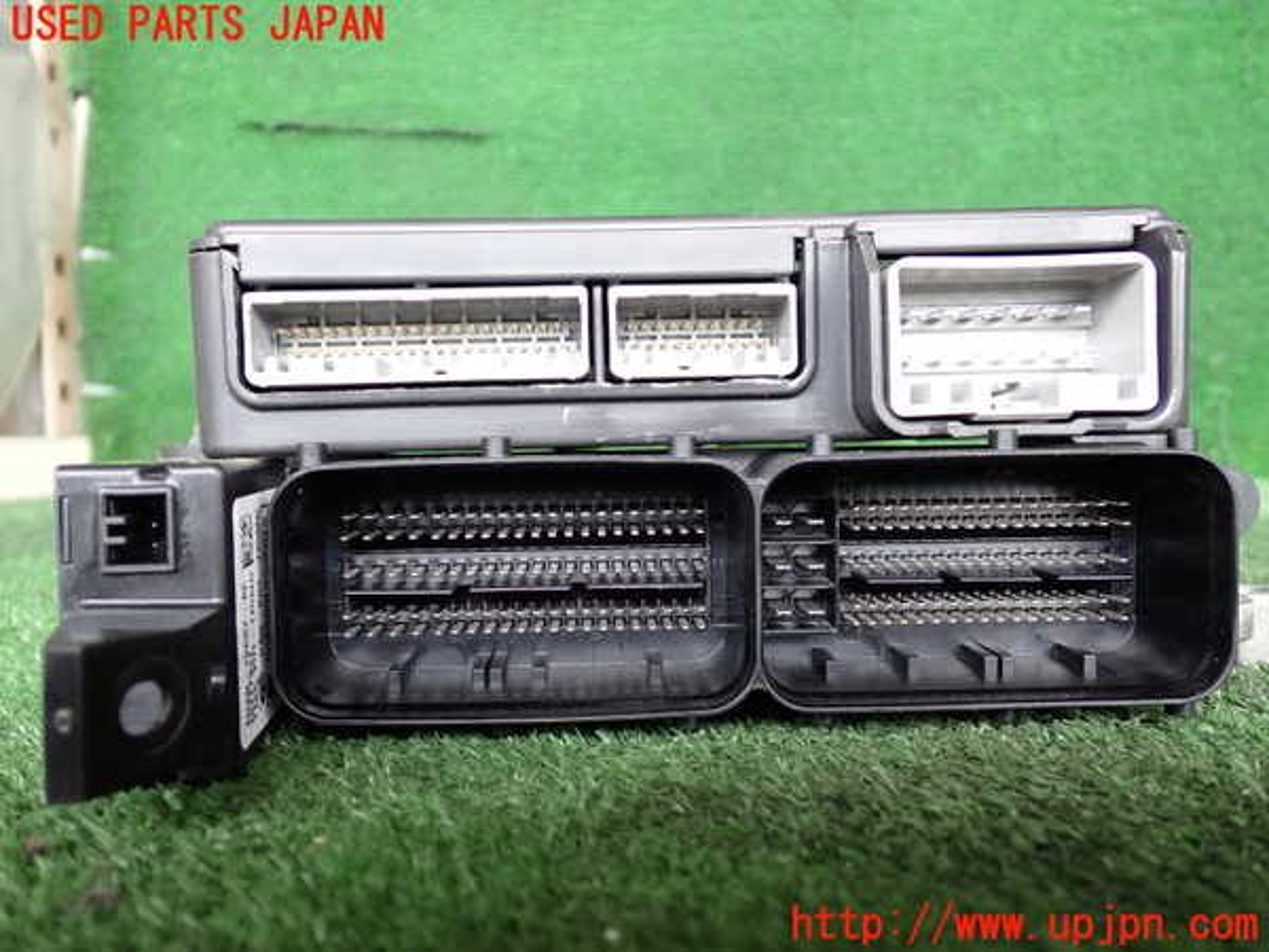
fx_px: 1173
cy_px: 476
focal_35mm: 32
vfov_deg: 44.2
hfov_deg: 56.8
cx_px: 634
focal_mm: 5.79
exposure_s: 1/125
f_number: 2.4
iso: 400
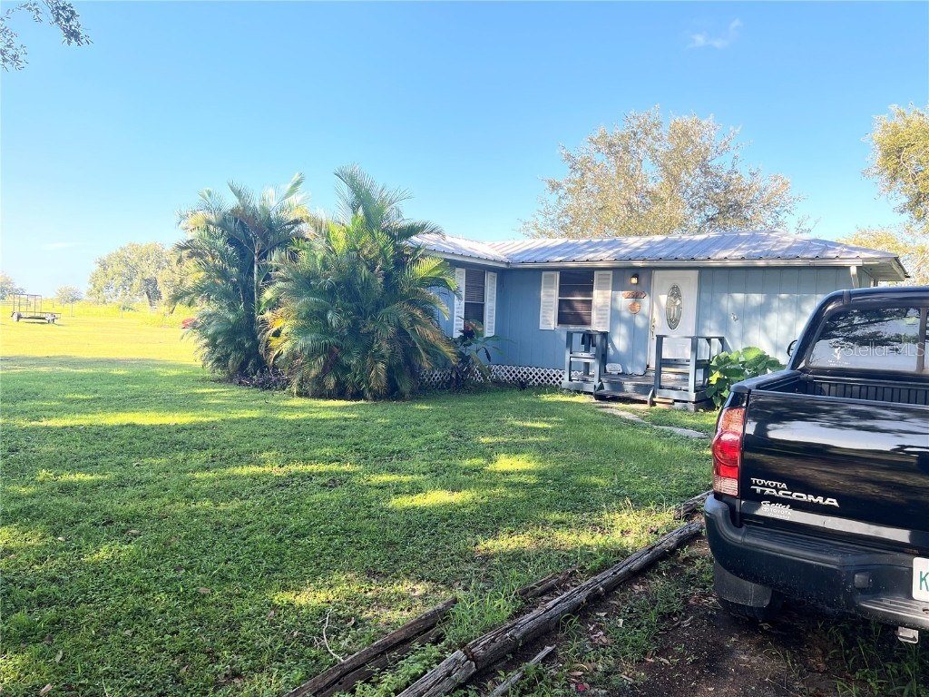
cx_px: 464
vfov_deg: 53.1
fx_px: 698
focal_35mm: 26
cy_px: 348
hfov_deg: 67.3
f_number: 1.5
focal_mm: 5.7
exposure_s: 1/397
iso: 50
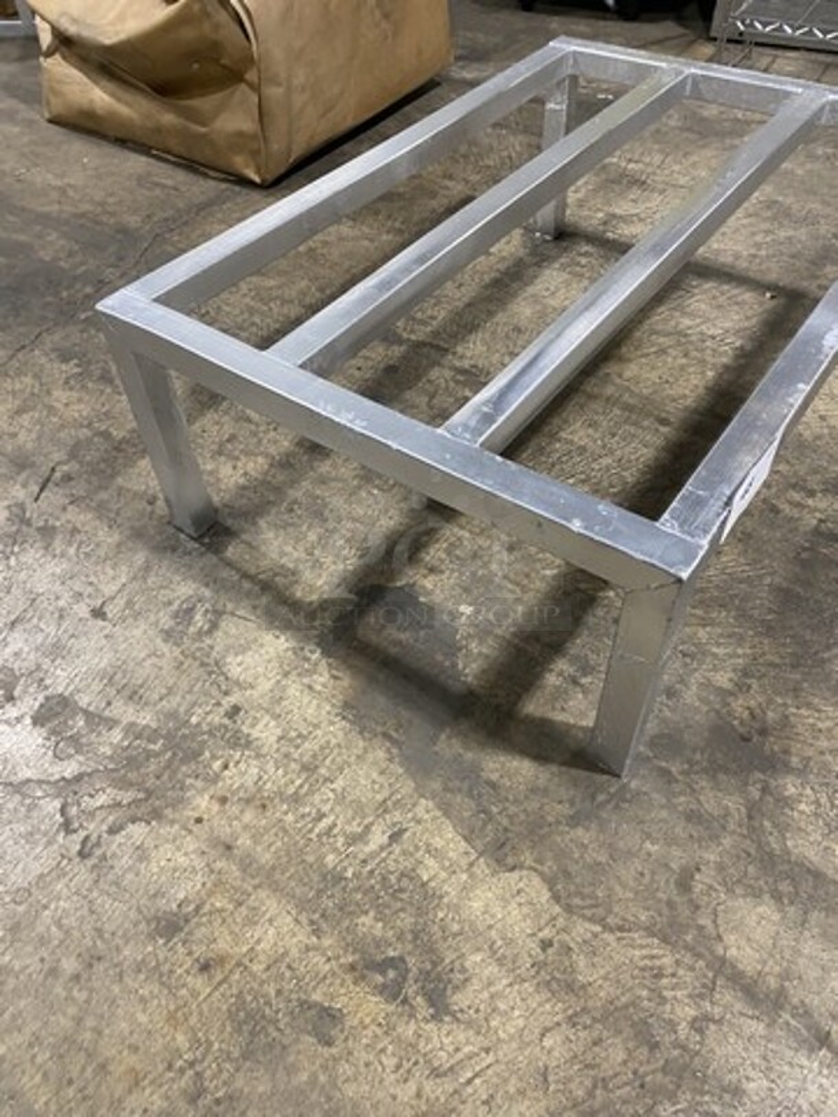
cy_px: 558
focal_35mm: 26
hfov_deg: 53.1
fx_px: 839
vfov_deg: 67.3
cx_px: 419
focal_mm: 4.25
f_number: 1.8
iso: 160
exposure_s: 1/60
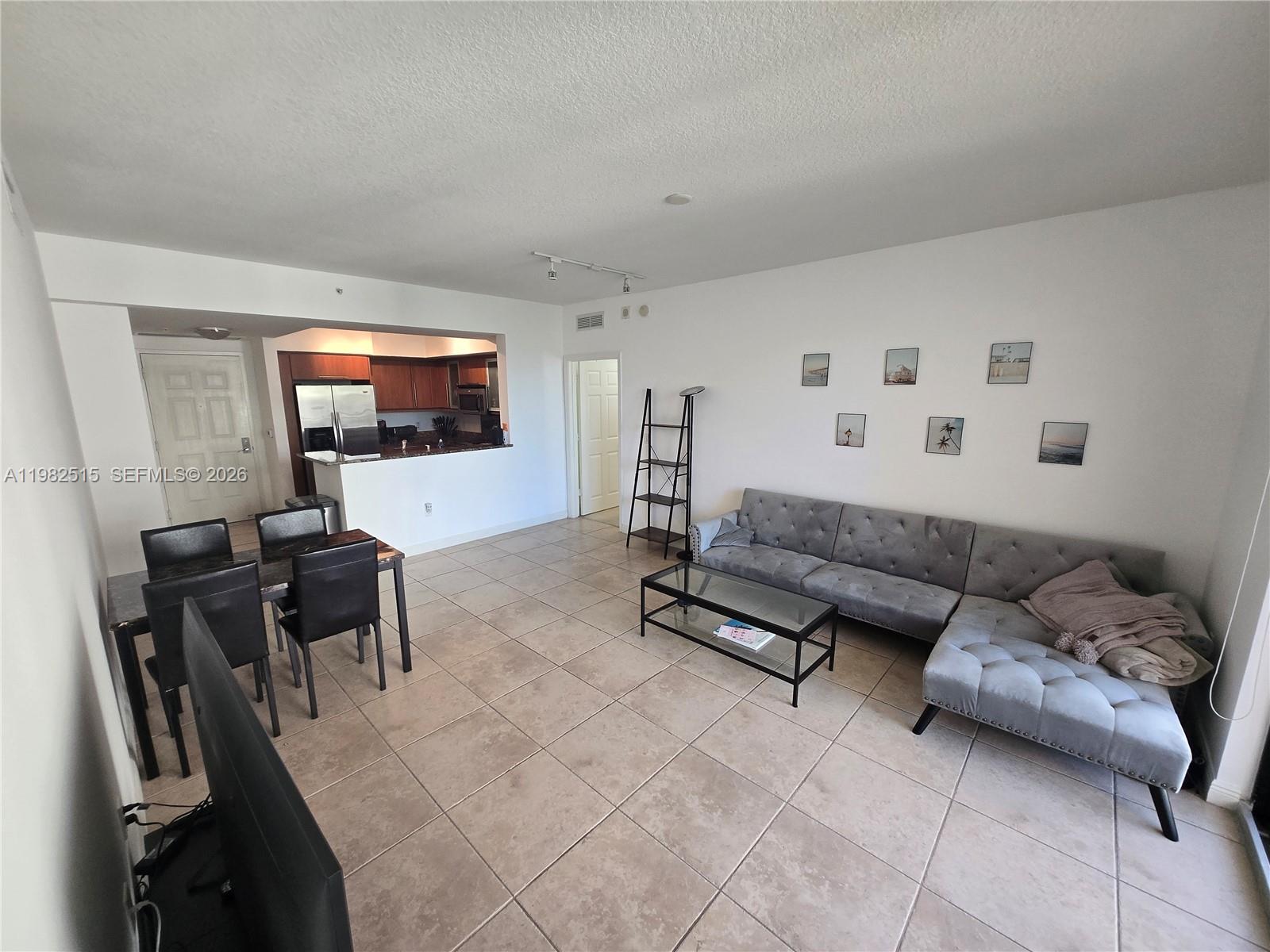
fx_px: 477
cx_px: 635
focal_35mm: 13
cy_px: 476
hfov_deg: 106.2
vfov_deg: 89.9
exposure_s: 1/60
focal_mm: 1.7
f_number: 2.2
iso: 125
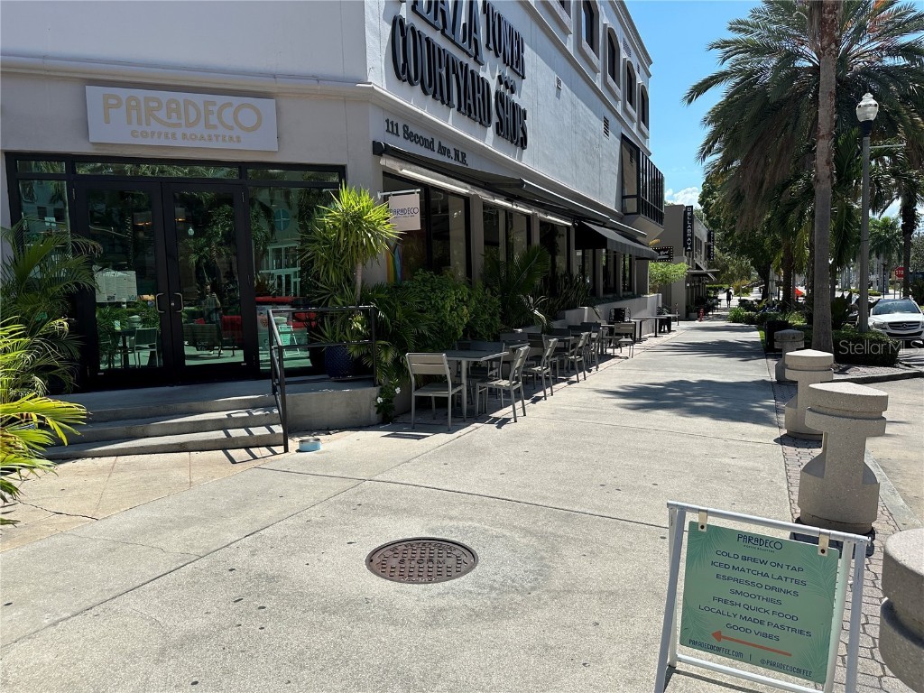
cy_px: 346
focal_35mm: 24
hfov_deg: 71.6
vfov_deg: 56.8
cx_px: 462
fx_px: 641
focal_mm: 6.86
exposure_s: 1/4762
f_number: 1.78
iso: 80
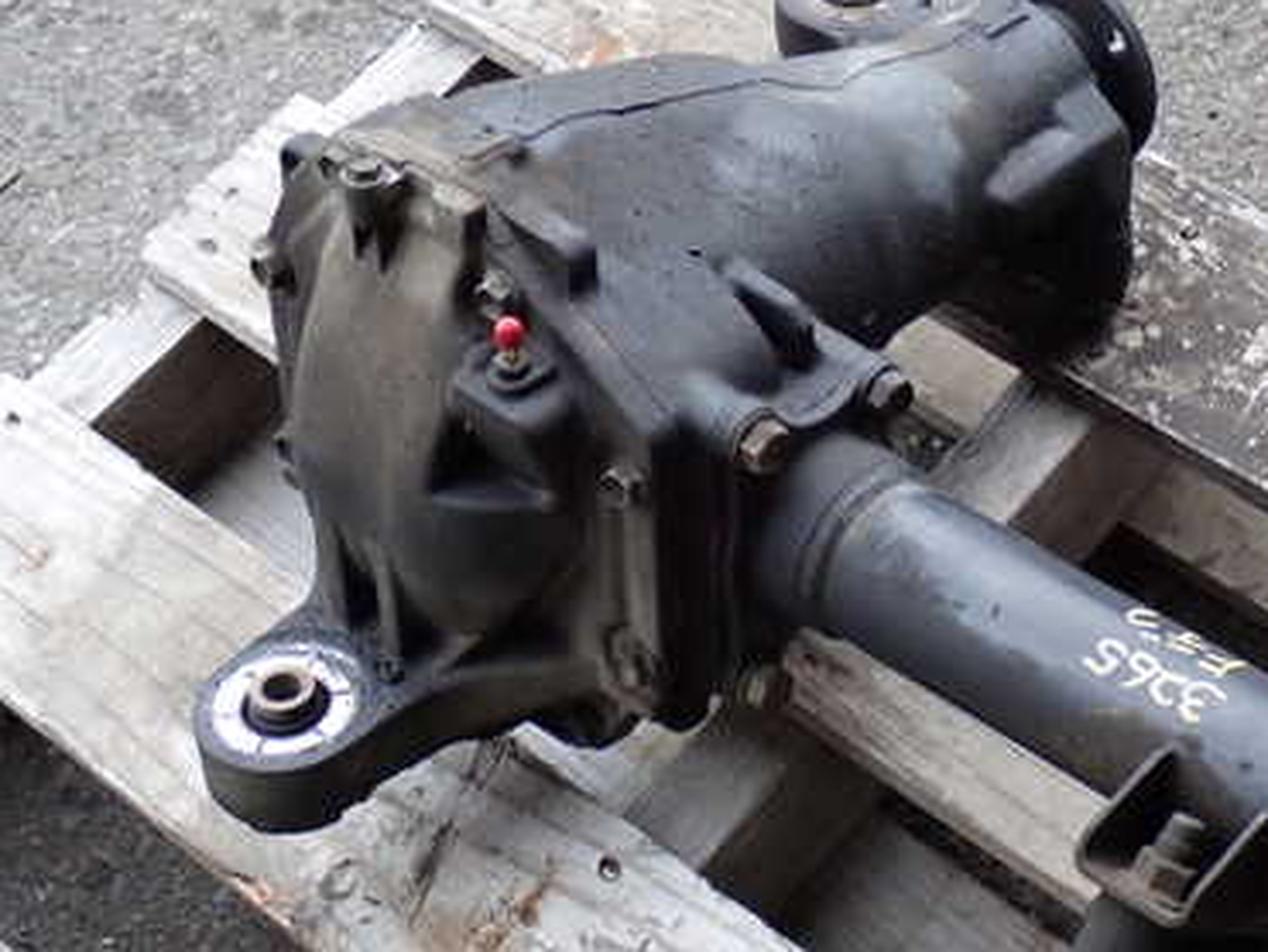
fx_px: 2969
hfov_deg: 23.9
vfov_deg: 18.2
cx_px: 912
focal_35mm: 81
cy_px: 438
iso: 160
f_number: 3.2
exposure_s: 1/100
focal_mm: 9.01
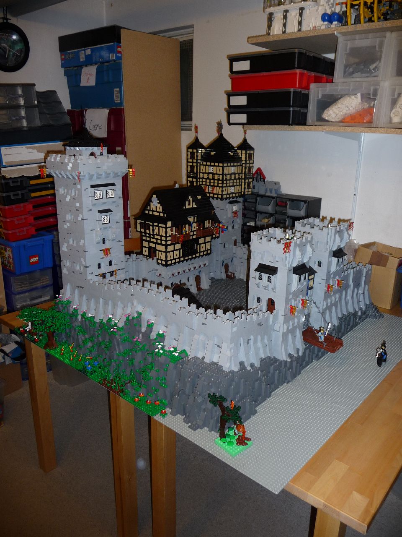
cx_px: 201
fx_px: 434
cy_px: 268
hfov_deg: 49.7
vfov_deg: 63.4
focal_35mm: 28
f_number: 3.3
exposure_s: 1/30
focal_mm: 4.7
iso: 100
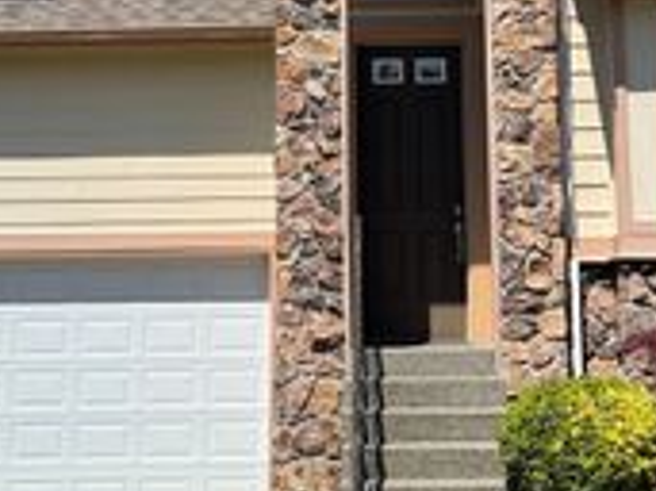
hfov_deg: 25.7
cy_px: 94
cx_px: 376
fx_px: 1439
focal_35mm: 76
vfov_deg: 19.2
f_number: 1.6
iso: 32
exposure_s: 1/4000
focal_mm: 4.2
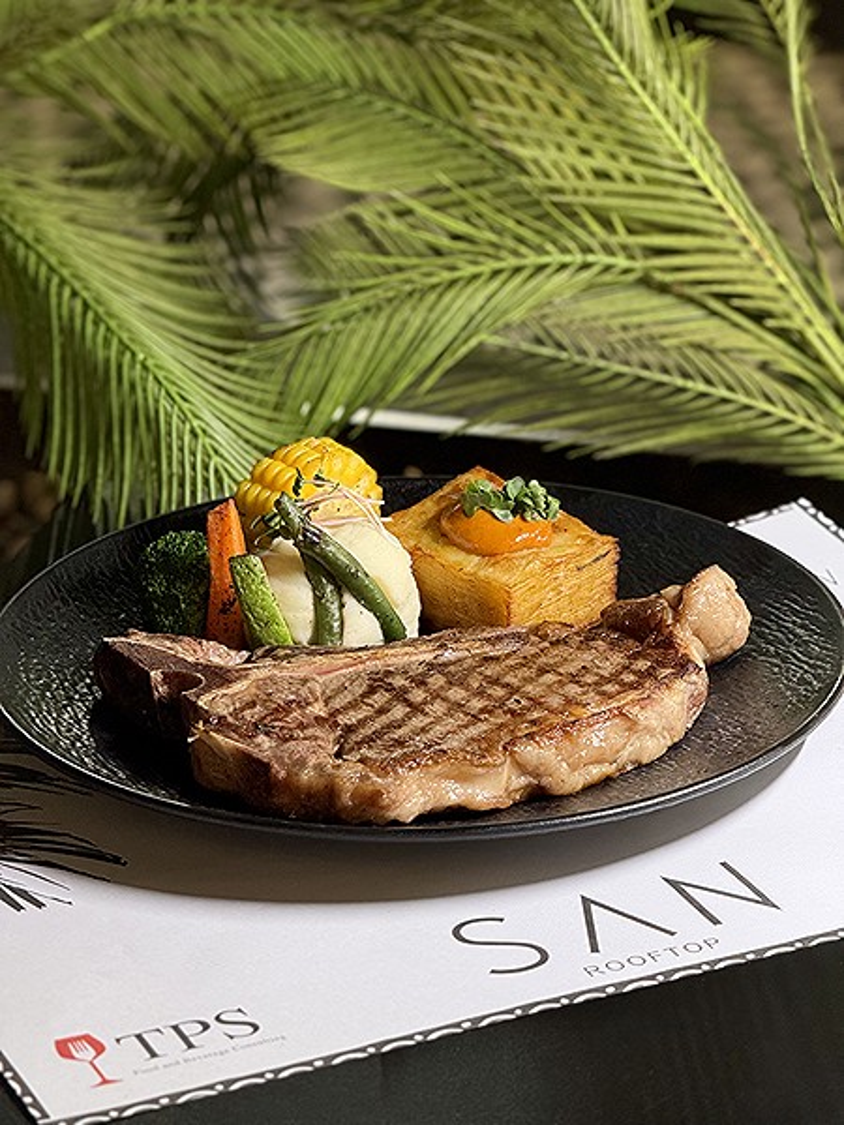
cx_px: 422
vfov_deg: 16.4
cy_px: 562
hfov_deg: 12.3
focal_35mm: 120
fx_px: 3901
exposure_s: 1/50
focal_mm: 15.66
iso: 320
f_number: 2.8
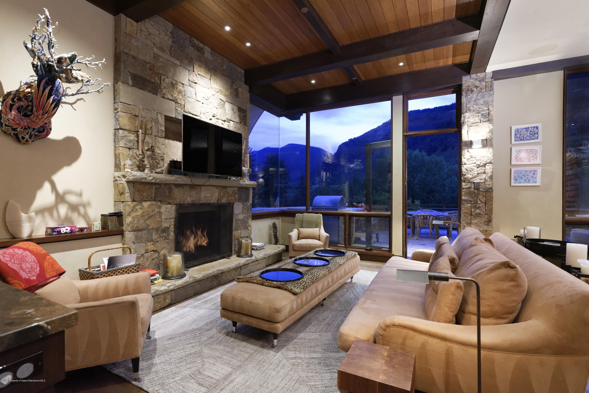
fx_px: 278
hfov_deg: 93.3
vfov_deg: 70.5
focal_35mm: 17
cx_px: 294
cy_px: 196
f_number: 7.1
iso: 4000
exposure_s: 1/8
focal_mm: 17
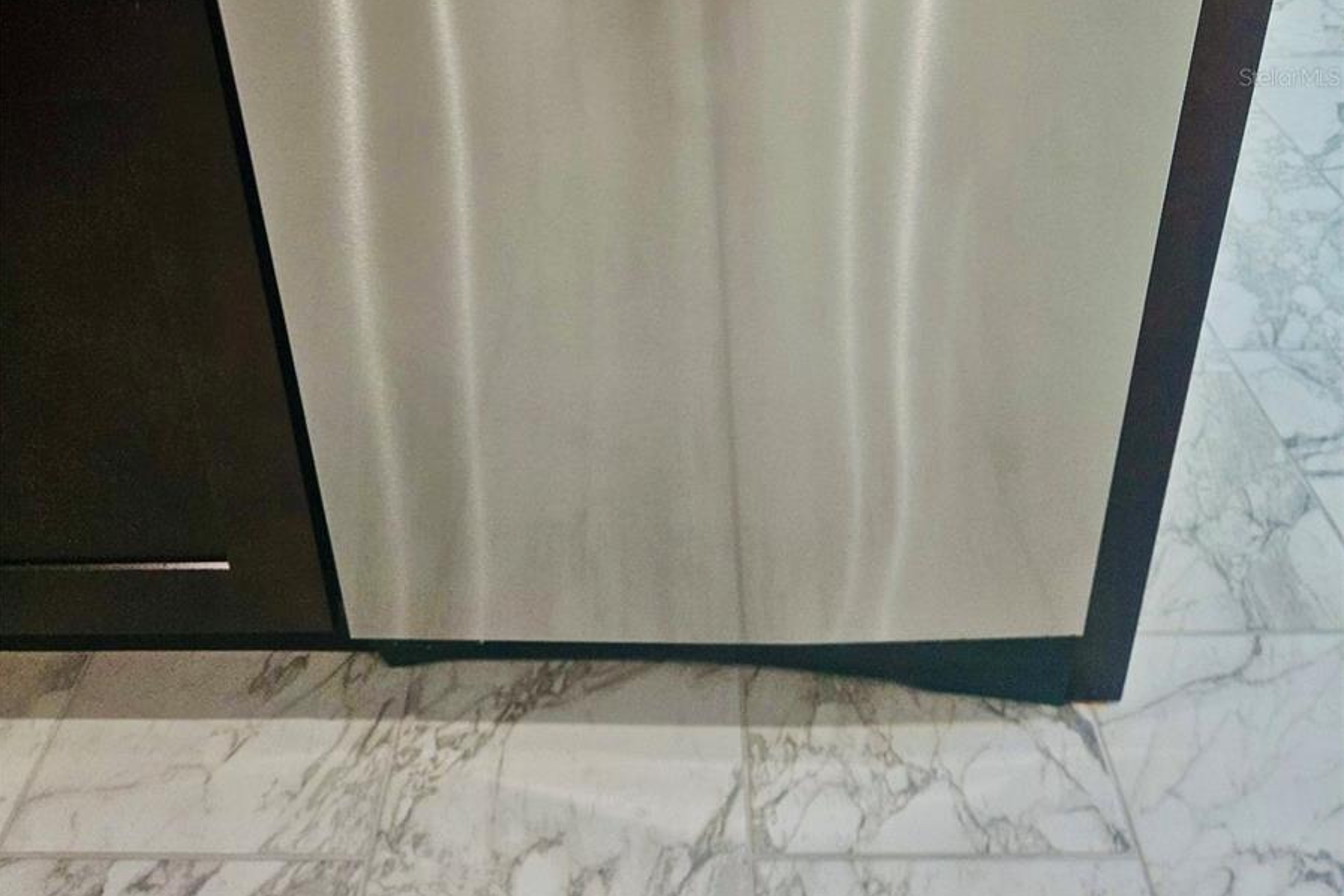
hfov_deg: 58.7
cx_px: 671
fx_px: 1195
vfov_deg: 38.1
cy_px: 76
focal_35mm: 32
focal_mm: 5.4
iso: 95
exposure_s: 1/60.2
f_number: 1.8
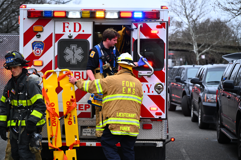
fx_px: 703
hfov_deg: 19.5
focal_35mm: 105
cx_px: 120
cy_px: 80
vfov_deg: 13.0
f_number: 4
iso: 720
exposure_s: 1/1600
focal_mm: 105
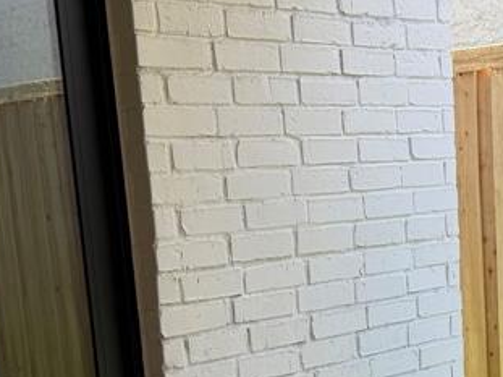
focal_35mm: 79
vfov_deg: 18.1
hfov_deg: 24.2
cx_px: 419
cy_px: 387
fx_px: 1147
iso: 64
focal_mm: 6.76
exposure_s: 1/229
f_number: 1.78
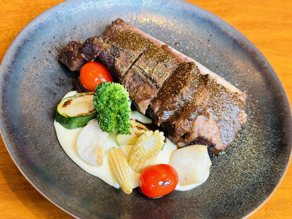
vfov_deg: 30.3
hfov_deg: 39.7
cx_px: 146
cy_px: 110
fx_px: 405
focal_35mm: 48
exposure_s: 1/60
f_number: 1.78
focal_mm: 6.86
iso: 64
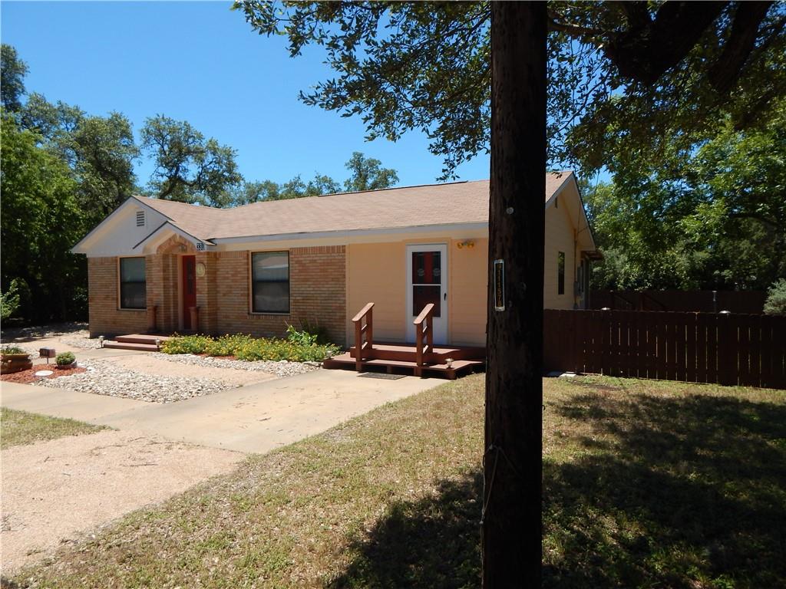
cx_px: 393
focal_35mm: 22
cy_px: 294
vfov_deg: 61.1
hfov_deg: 76.4
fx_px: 500
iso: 125
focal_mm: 4
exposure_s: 1/400
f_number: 6
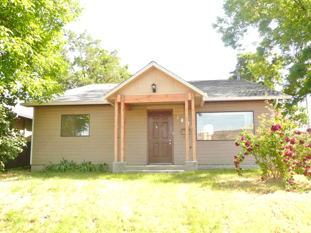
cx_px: 156
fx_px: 287
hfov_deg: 56.8
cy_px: 116
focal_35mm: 32
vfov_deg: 44.2
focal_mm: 5.2
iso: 100
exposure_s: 1/125
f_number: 3.5
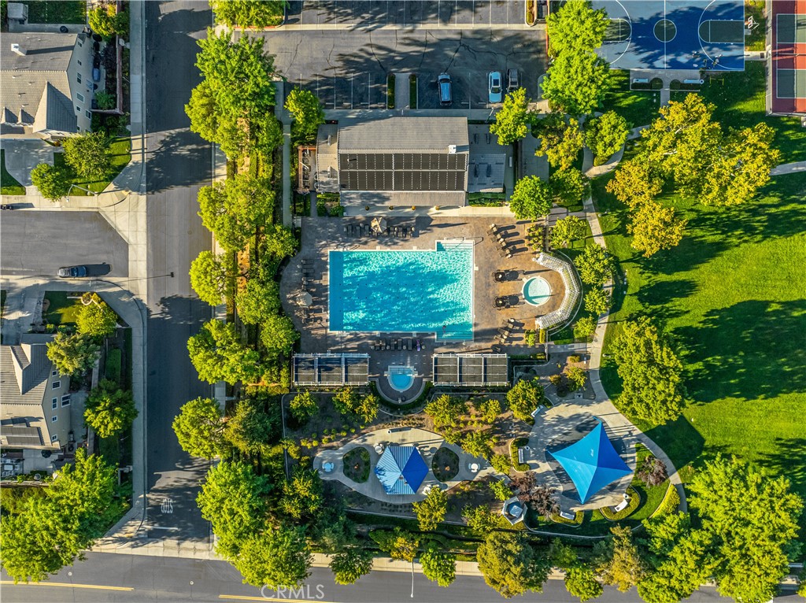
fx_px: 558
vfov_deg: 56.7
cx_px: 403
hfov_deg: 71.6
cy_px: 302
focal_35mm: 24
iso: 200
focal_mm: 12.29
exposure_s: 1/2000
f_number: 2.8
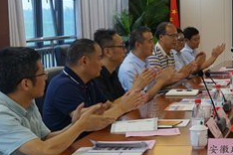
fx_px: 621
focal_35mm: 96
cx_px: 298
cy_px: 80
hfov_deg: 19.7
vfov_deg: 14.3
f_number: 6.3
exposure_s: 1/25
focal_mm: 30
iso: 200
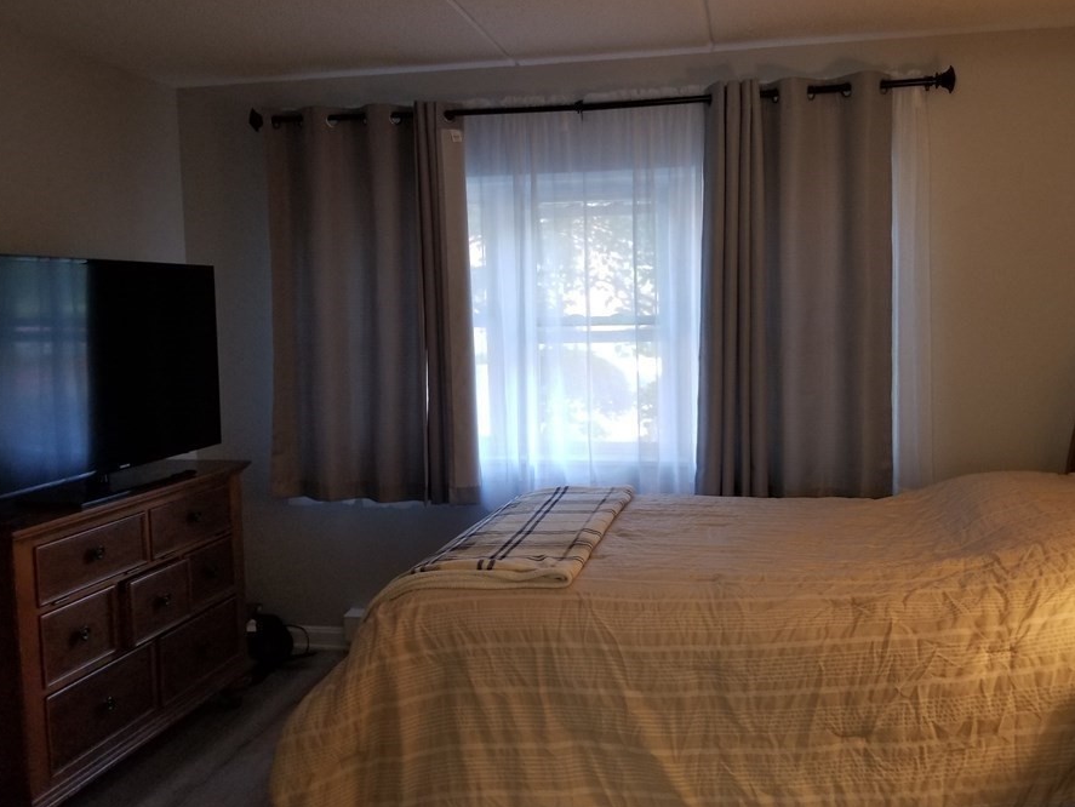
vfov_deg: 46.8
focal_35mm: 30
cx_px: 593
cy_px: 385
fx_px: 932
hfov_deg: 59.8
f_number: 1.7
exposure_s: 1/40
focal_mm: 4.25
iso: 160
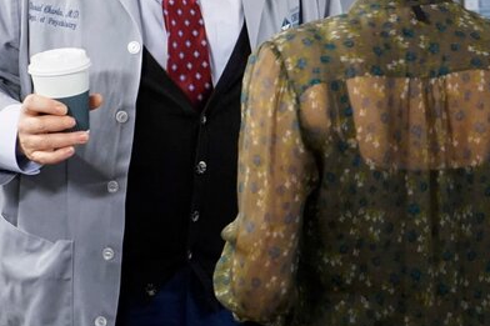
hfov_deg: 14.3
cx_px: 340
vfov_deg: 9.6
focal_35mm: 143
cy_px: 66
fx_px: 1945
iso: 6400
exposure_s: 1/100
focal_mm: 70
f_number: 4
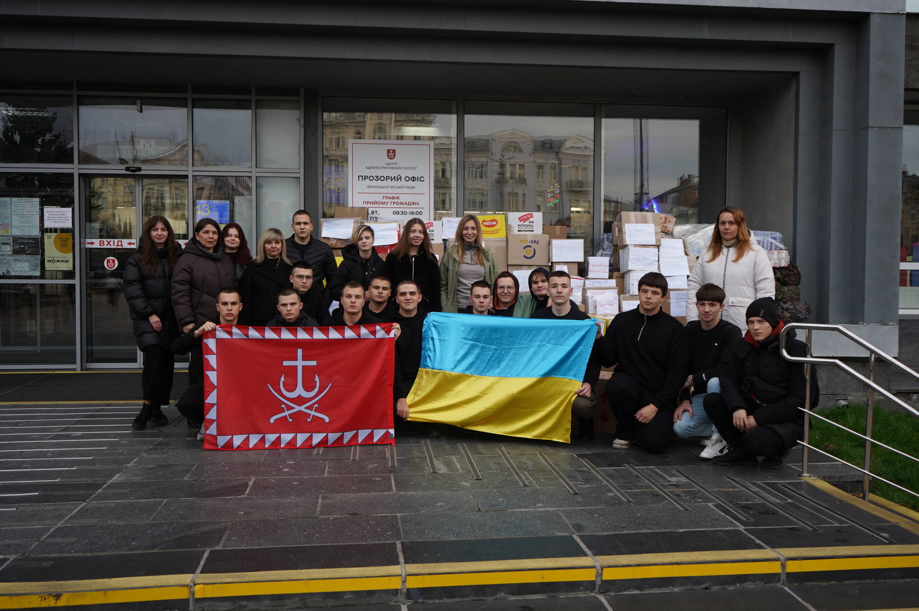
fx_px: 791
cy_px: 306
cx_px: 460
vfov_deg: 42.3
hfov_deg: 60.3
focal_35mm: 31
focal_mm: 31
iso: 800
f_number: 7.1
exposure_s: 1/160
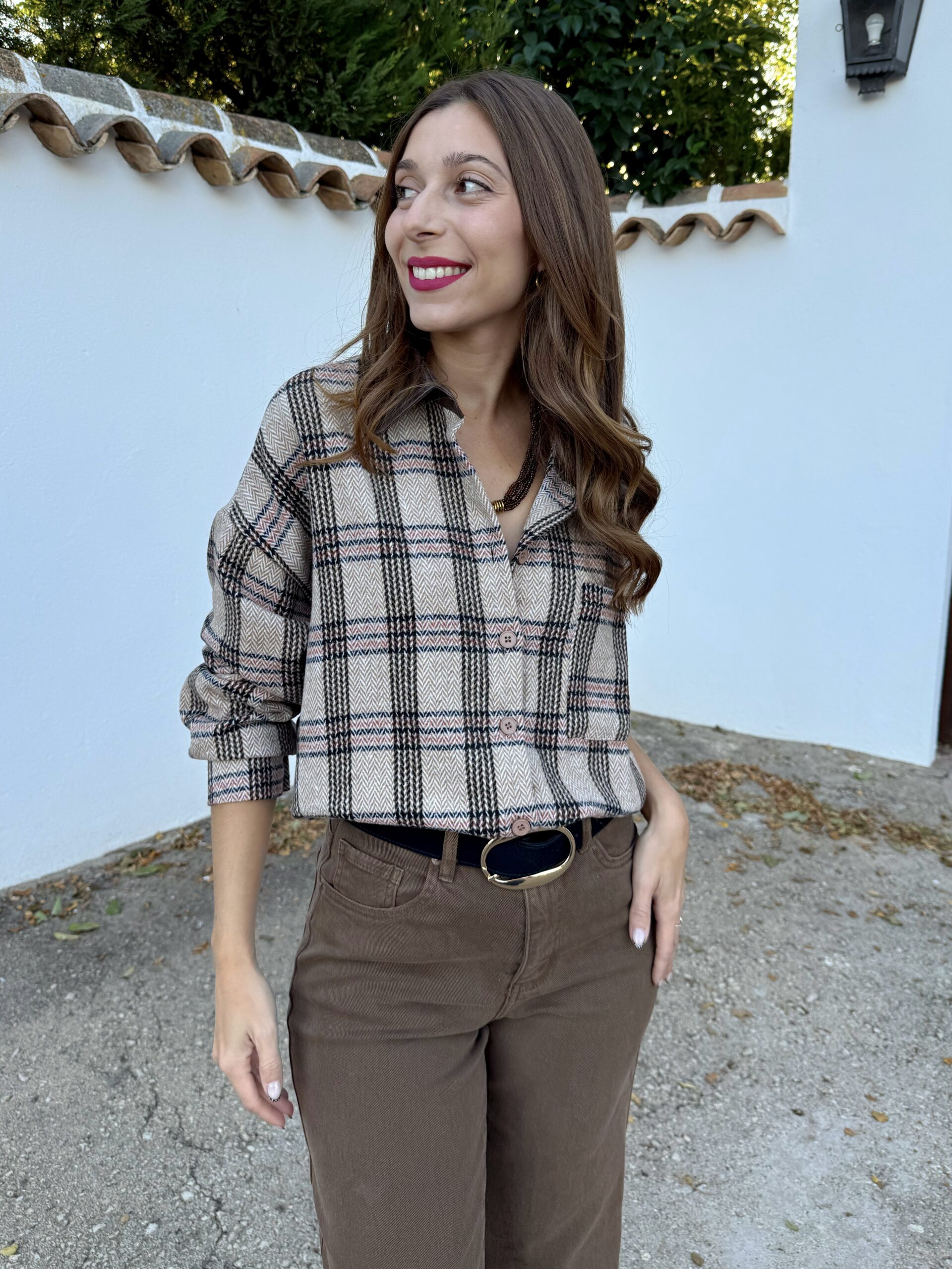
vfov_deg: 71.6
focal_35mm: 24
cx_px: 476
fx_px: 880
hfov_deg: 56.8
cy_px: 634
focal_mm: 6.76
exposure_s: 1/342
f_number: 1.78
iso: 80
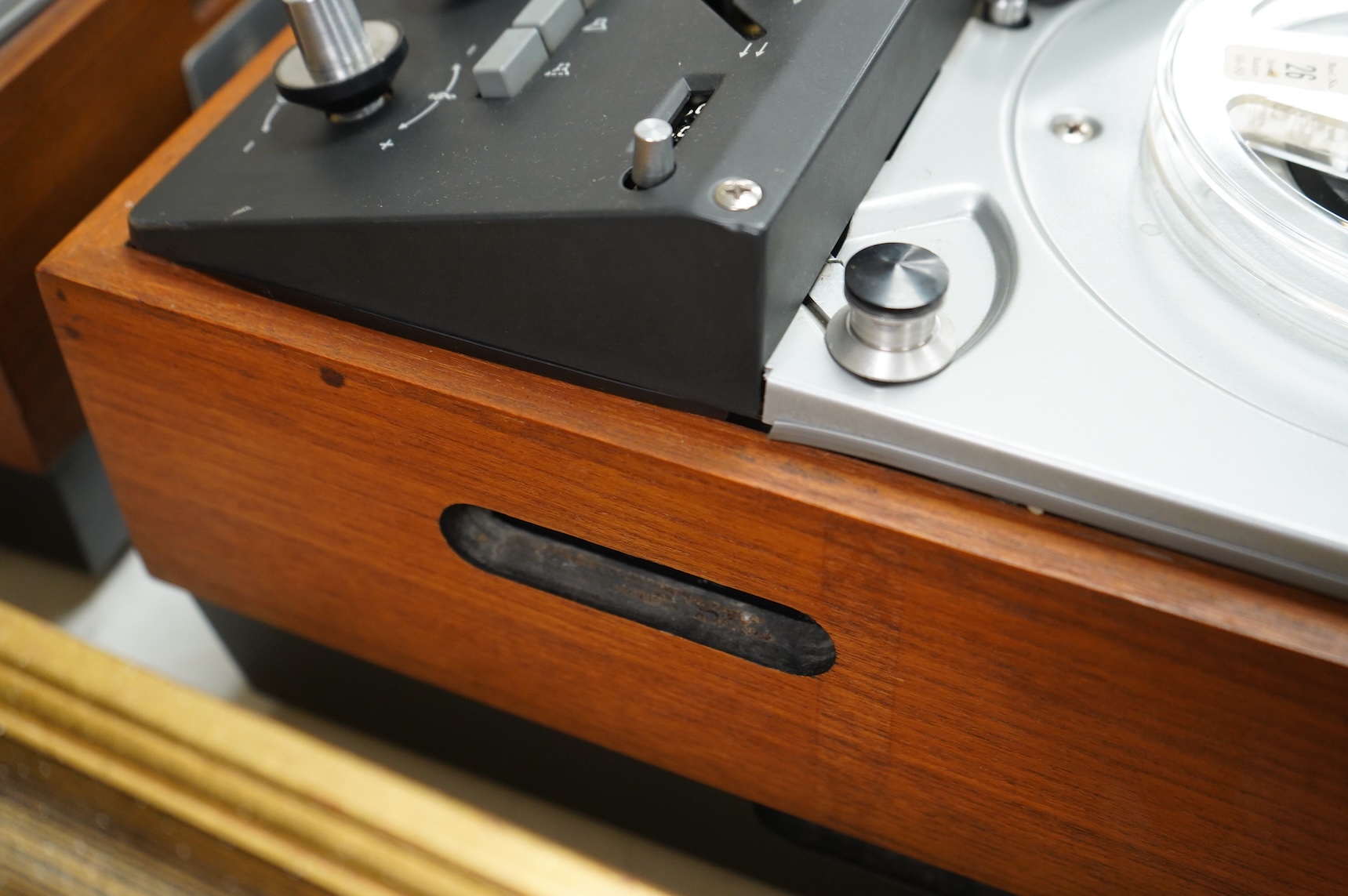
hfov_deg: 45.5
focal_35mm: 43
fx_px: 1609
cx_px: 674
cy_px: 448
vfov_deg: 31.1
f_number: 4.5
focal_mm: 43
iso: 2500
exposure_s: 1/160
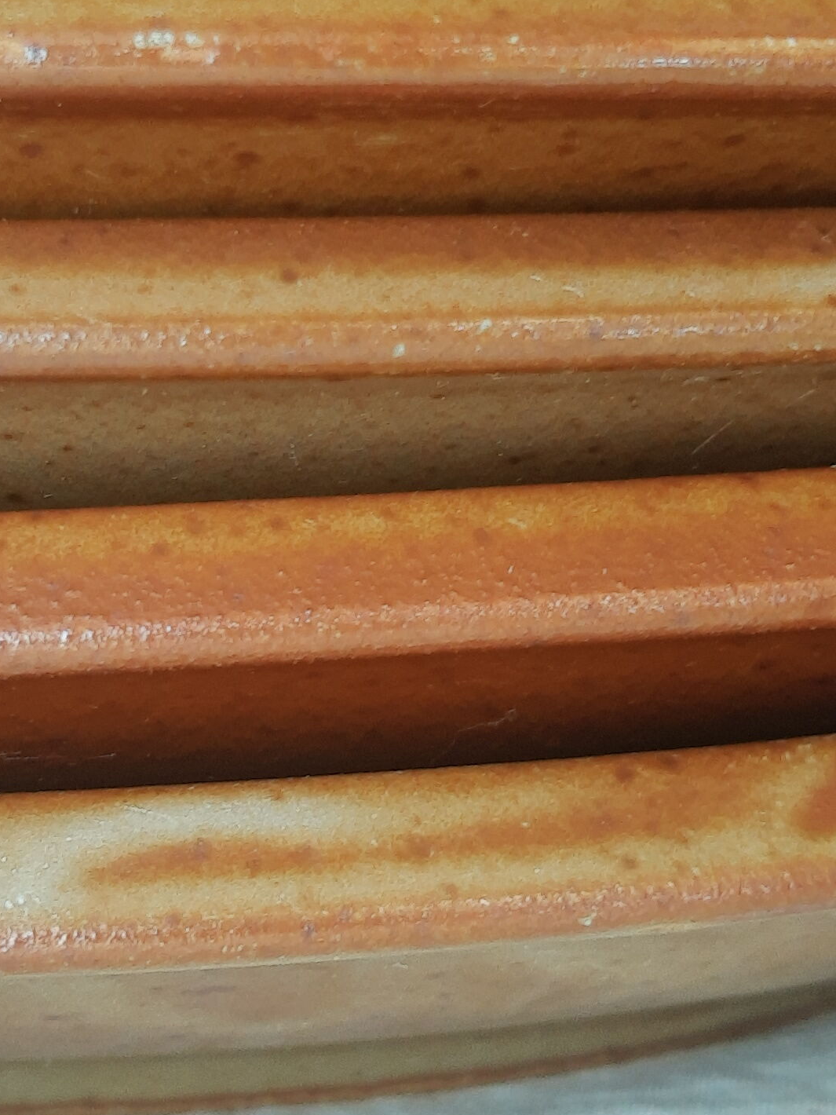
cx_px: 258
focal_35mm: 75
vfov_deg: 26.0
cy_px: 467
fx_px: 2415
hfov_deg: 19.6
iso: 59
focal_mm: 3.95
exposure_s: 1/50
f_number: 1.8
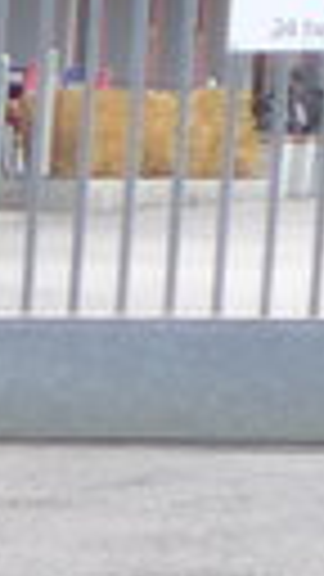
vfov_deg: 4.9
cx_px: -2340
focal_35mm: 419
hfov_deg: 2.5
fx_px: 6399
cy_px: 1719
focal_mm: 8.4
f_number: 2.8
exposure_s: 1/250
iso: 80
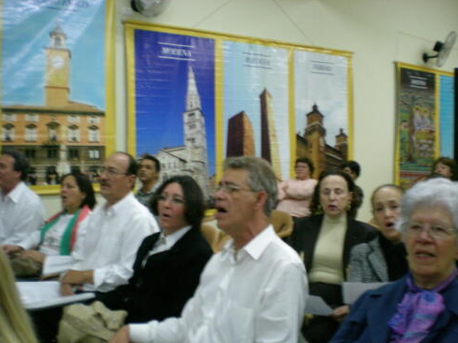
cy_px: 175
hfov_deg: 47.9
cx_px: 231
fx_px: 516
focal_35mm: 39
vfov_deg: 36.8
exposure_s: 1/21
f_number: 3.1
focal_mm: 6.3
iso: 200
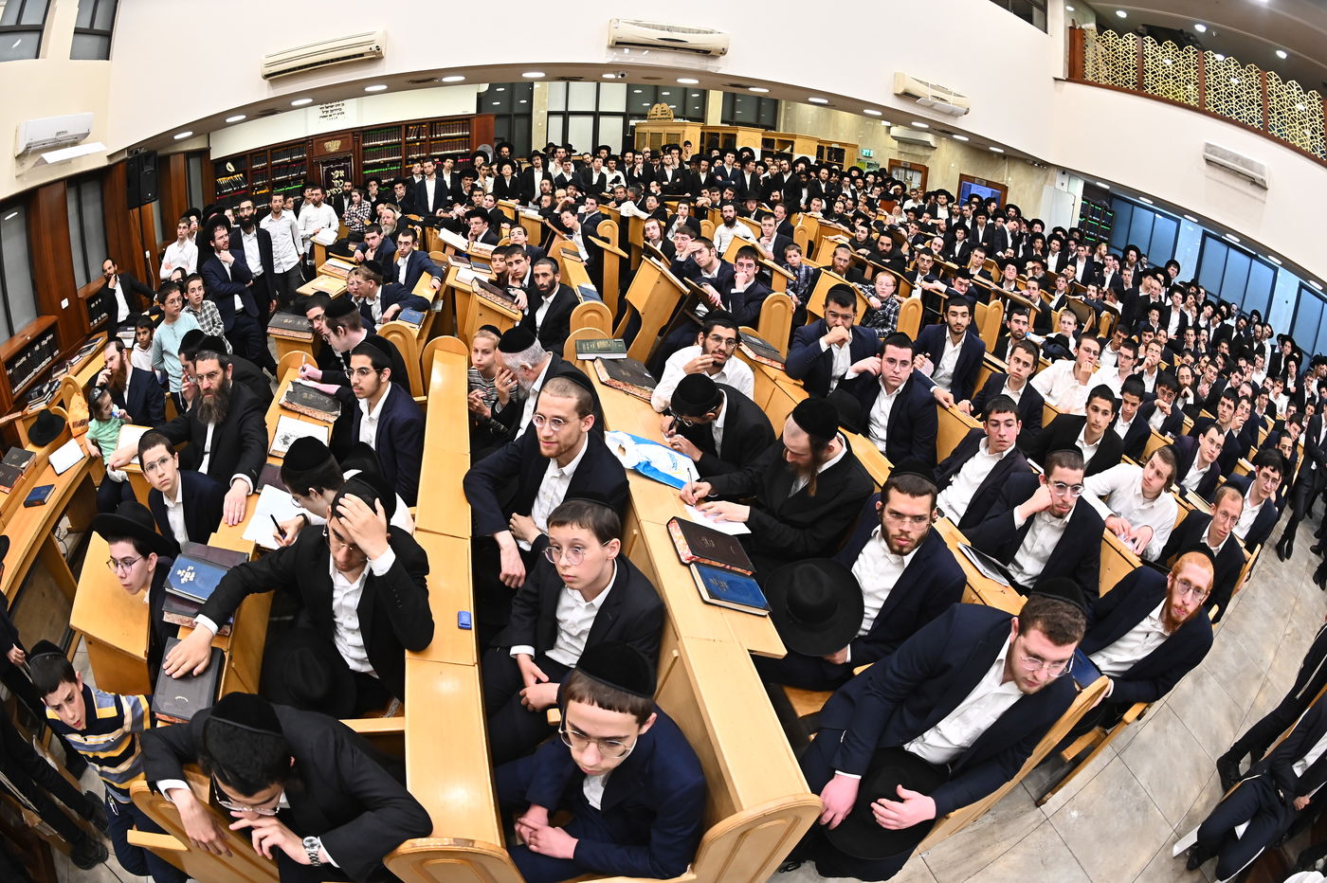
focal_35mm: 16
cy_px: 442
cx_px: 664
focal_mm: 16
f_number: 5.6
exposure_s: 1/160
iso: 2000
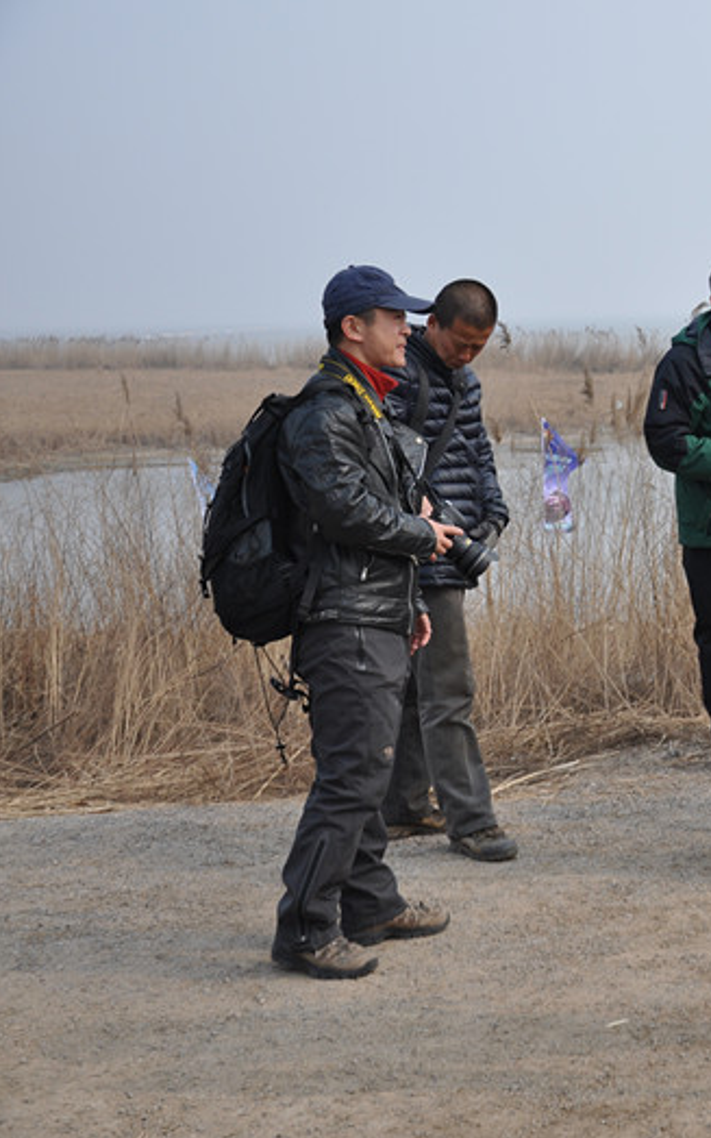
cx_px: 863
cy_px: 573
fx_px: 2170
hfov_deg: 17.7
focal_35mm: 70
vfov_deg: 29.4
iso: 200
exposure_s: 1/1000
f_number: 4.2
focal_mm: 30
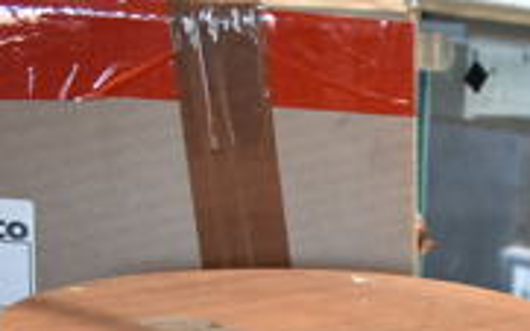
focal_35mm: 93
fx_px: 1343
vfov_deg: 12.9
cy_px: 571
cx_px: 635
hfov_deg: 20.8
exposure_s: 1/30
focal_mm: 18
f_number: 3.5
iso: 720
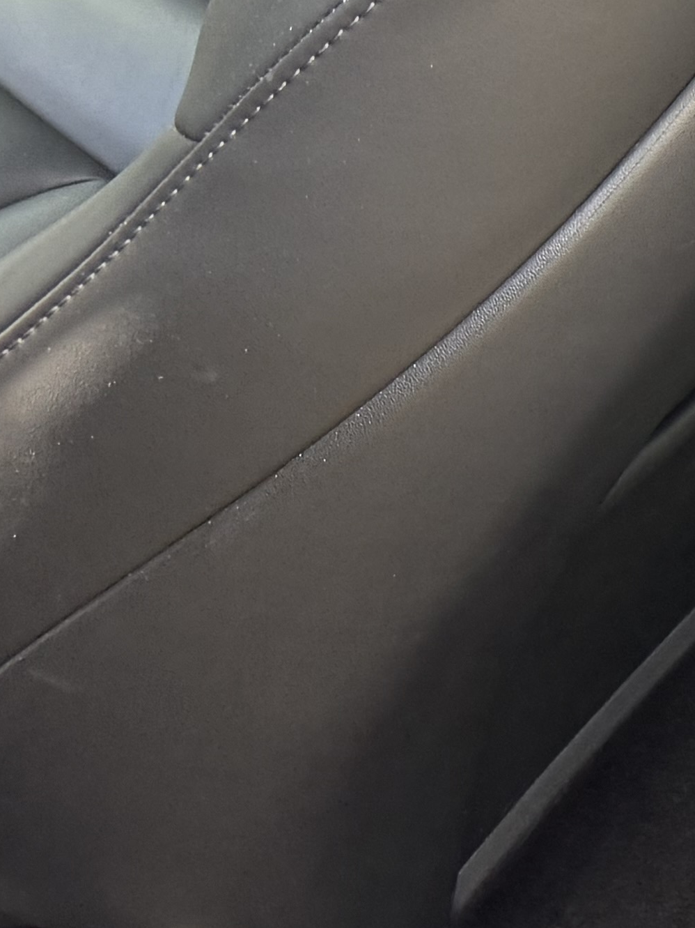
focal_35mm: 103
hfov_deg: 10.9
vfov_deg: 18.7
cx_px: 1904
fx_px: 2758
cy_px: 75
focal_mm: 6.76
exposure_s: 1/243
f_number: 1.78
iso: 160
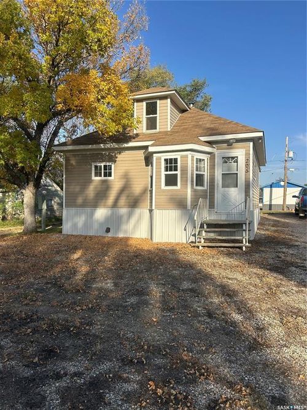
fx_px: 308
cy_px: 205
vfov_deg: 67.3
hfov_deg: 53.0
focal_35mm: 26
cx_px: 154
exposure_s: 1/2762
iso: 50
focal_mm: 5.7
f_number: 1.5
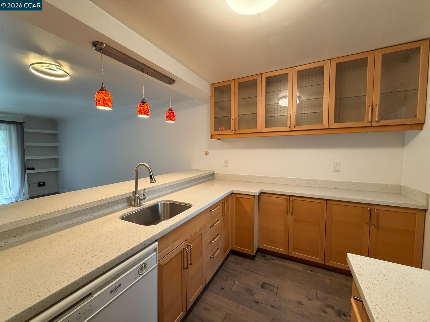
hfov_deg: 102.1
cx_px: 215
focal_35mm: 14
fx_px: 174
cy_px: 161
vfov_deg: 85.7
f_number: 2.2
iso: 400
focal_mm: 2.22
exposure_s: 1/60
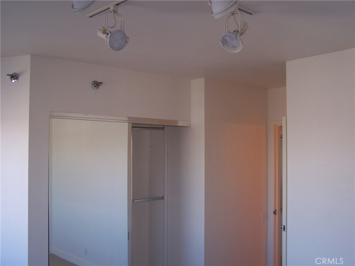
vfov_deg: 37.7
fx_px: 390
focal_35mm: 38
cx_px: 178
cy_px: 133
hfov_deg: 49.0
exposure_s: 1/60
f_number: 2.8
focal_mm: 6.3
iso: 80
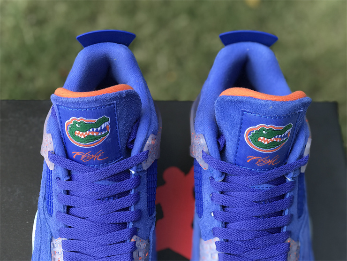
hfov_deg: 33.8
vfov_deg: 25.7
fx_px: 571
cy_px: 130
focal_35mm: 57
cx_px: 174
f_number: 2.8
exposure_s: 1/50
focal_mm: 6.6
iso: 32
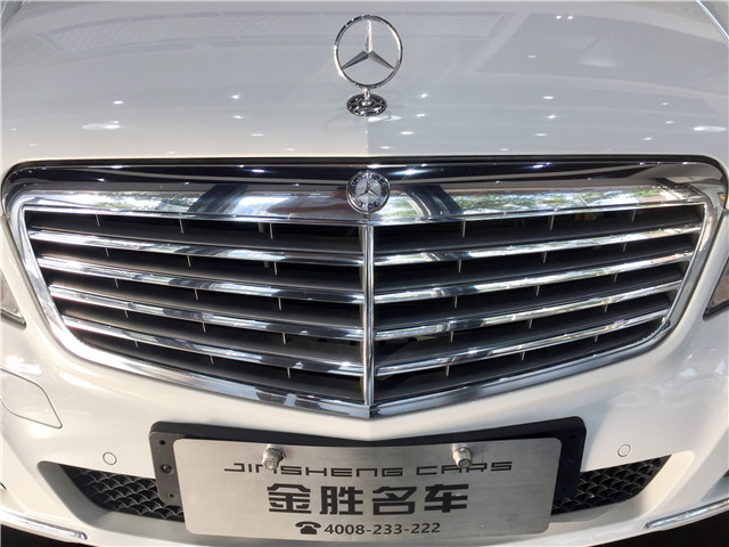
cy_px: 274
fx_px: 611
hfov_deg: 61.7
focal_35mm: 29
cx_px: 364
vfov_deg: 48.2
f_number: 2.2
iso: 32
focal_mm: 4.15
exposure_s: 1/156
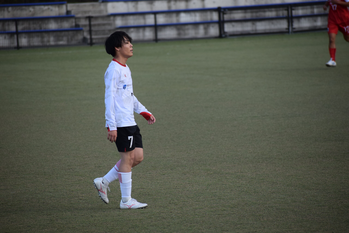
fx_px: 3199
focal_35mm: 330
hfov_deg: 6.2
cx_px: 174
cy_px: 116
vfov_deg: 4.2
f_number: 5.6
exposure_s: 1/1000
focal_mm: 220
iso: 720
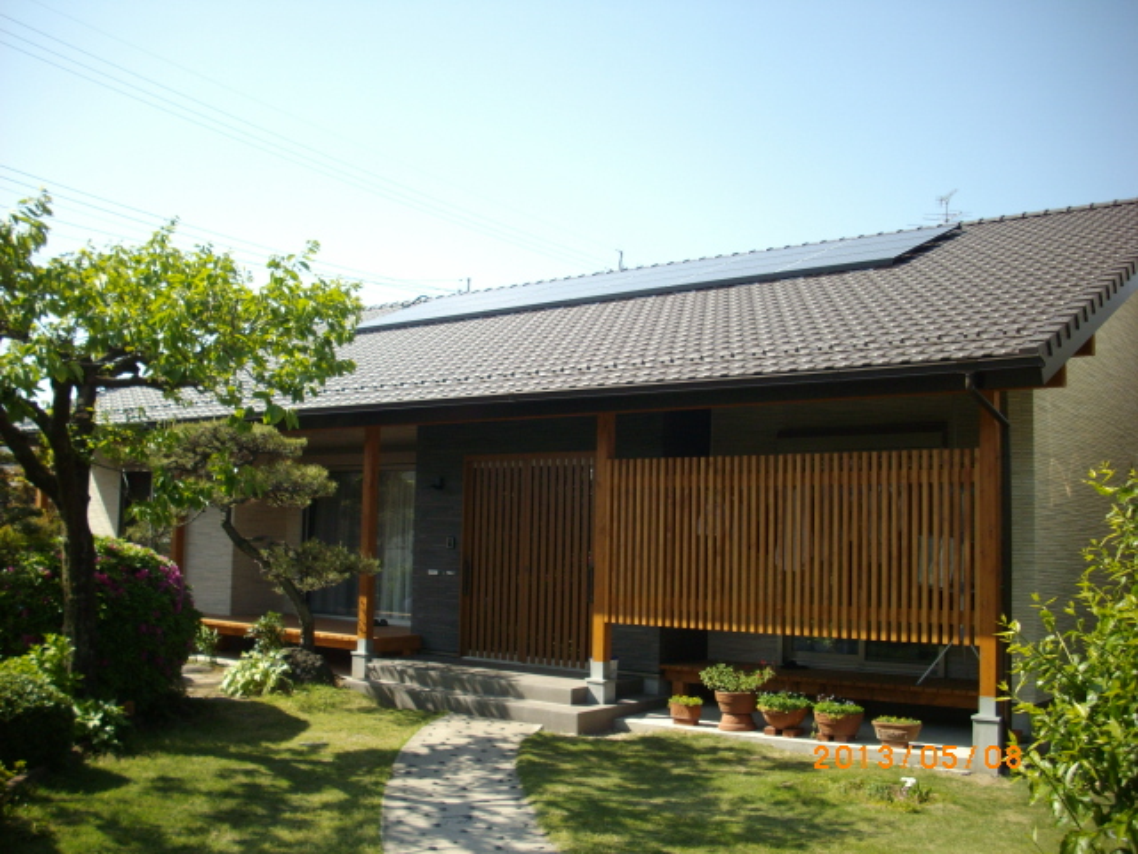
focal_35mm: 37
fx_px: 1216
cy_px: 427
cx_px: 569
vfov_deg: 38.7
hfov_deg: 50.1
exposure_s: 1/160
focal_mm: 6.2
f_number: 5.6
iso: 80
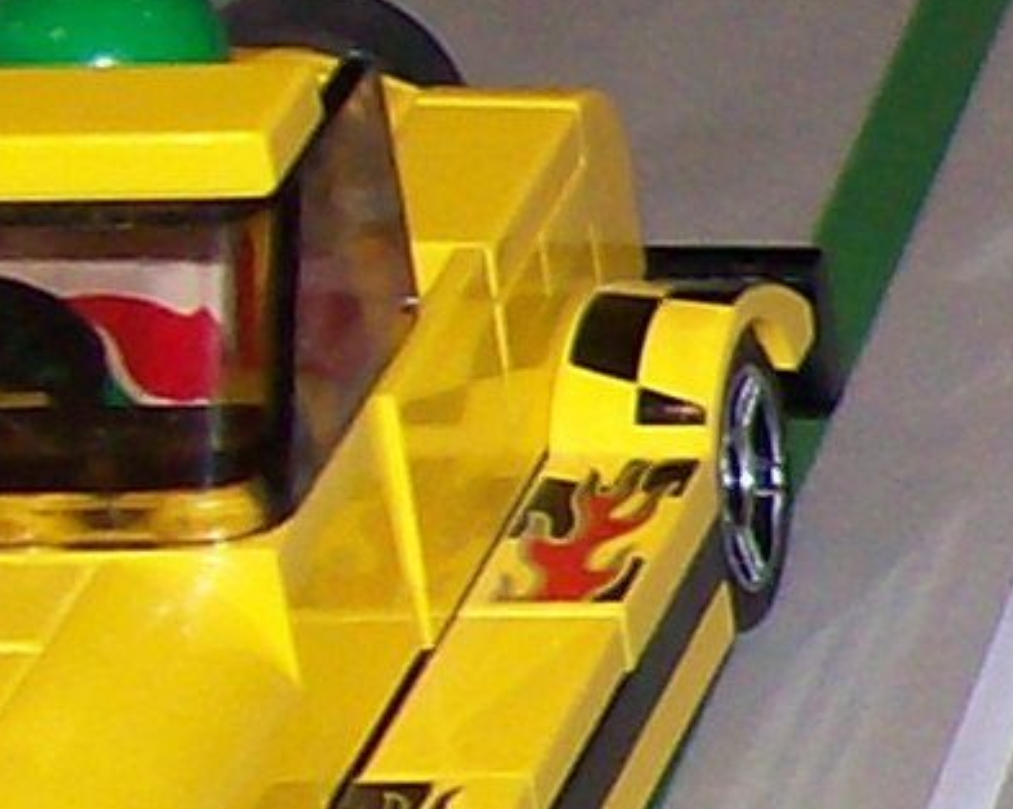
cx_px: 3848
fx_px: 8241
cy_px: 1056
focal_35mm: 275
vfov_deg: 5.6
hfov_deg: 6.0
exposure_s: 1/64
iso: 80
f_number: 2.7
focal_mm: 6
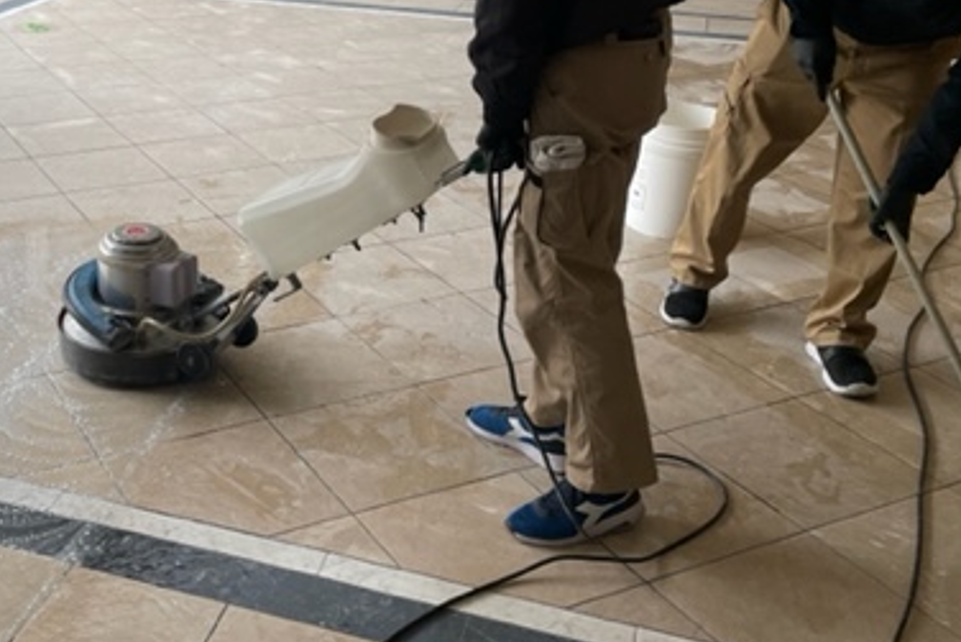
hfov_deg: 41.6
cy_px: 251
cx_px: 256
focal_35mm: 46
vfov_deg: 29.2
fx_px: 1228
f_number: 1.6
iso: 40
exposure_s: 1/120
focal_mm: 4.2
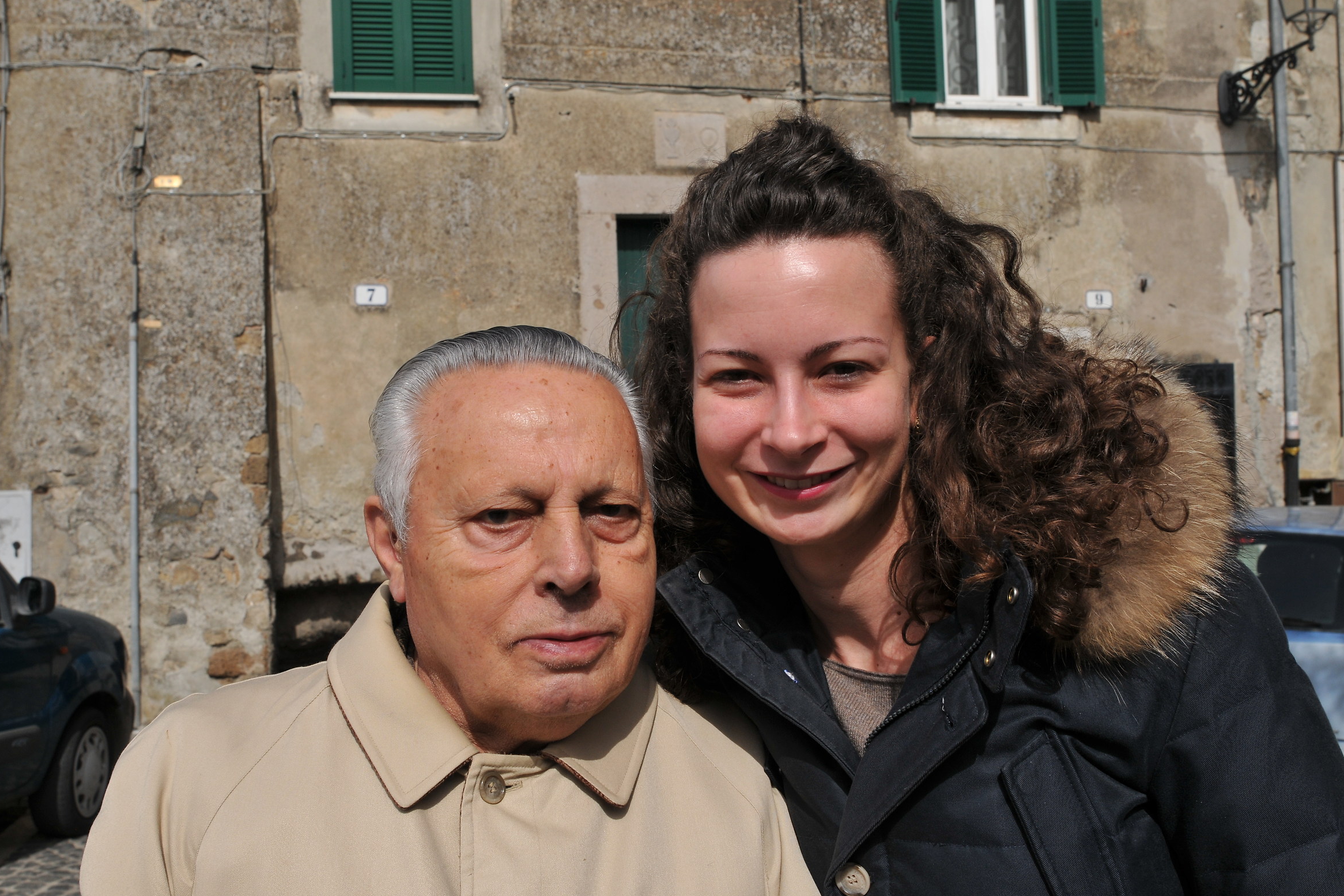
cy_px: 447
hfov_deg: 51.9
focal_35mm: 37
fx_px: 1381
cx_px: 677
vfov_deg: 35.9
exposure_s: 1/500
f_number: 9
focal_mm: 24
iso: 200
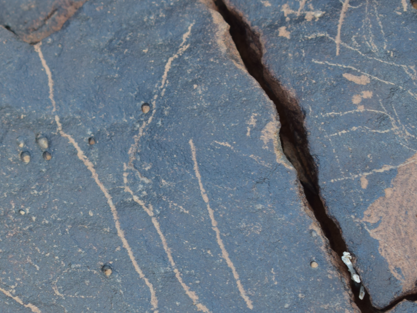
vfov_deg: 8.8
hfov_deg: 11.6
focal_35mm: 169
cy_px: 222
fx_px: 2036
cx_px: 54
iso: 220
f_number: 5.6
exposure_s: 1/60
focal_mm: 55
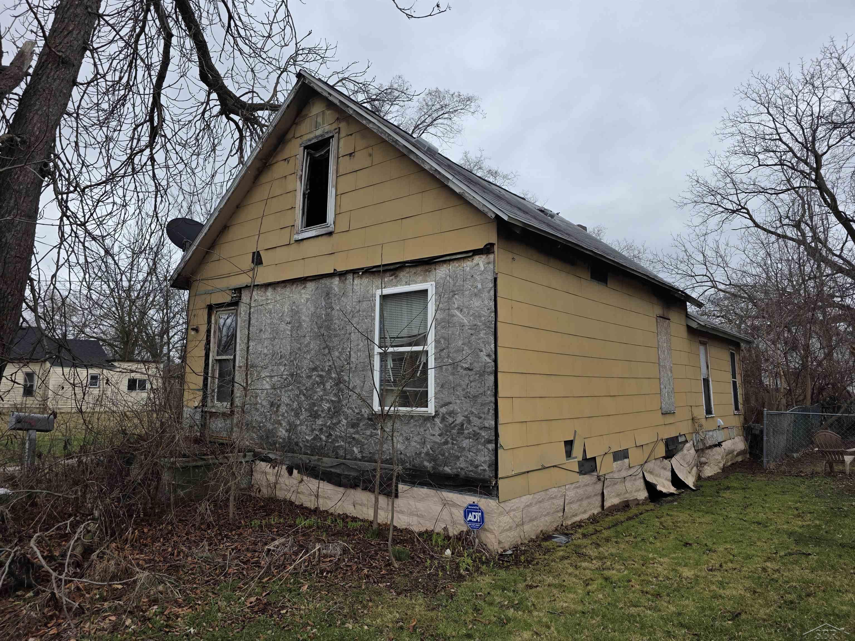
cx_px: 428
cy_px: 320
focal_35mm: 23
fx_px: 568
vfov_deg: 58.9
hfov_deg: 73.9
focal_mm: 6.3
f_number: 1.7
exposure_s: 1/3891
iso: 80
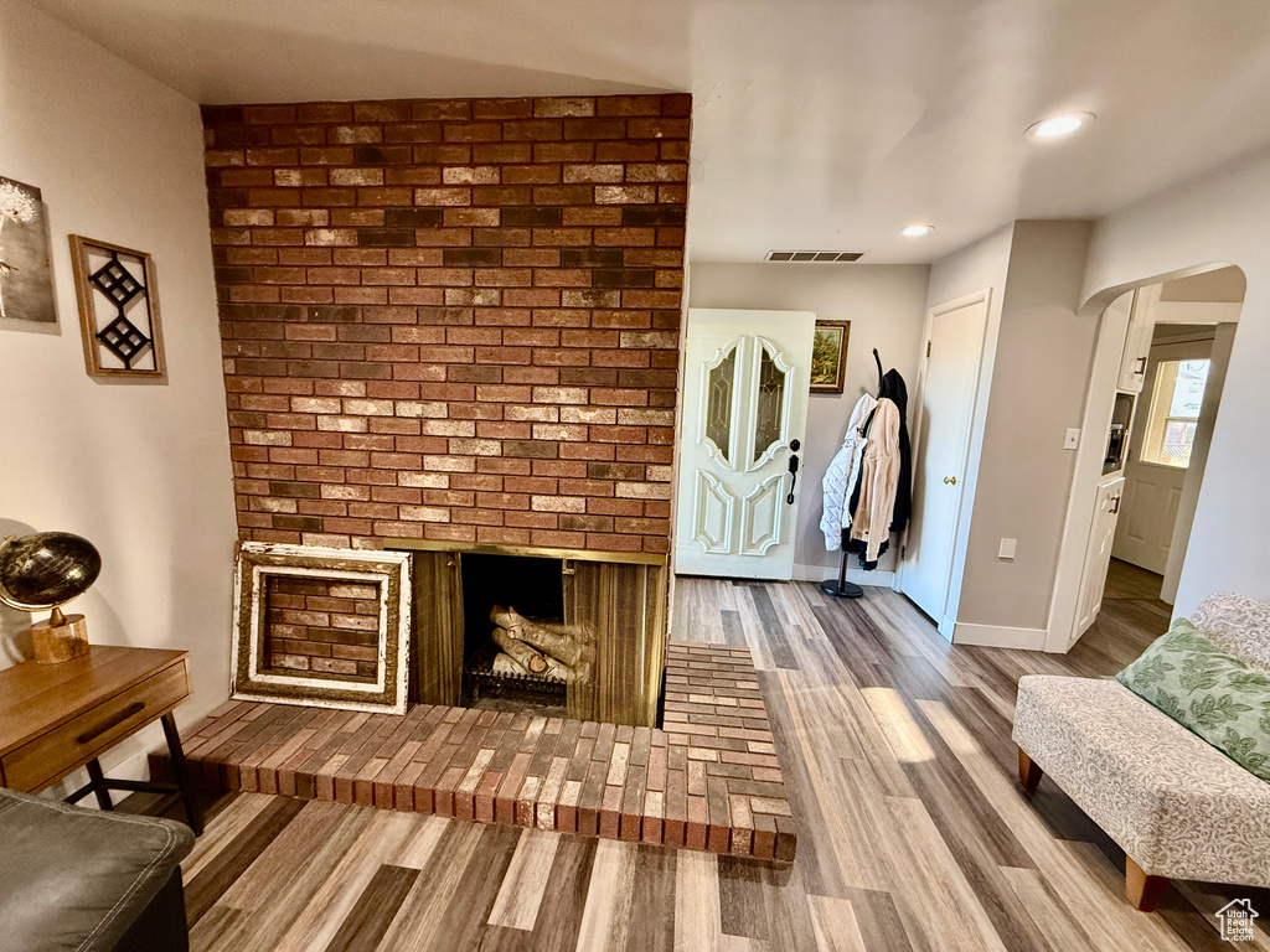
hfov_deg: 102.1
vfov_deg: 85.7
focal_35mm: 14
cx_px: 635
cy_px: 476
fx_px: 514
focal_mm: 2.22
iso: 250
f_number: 2.2
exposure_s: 1/60
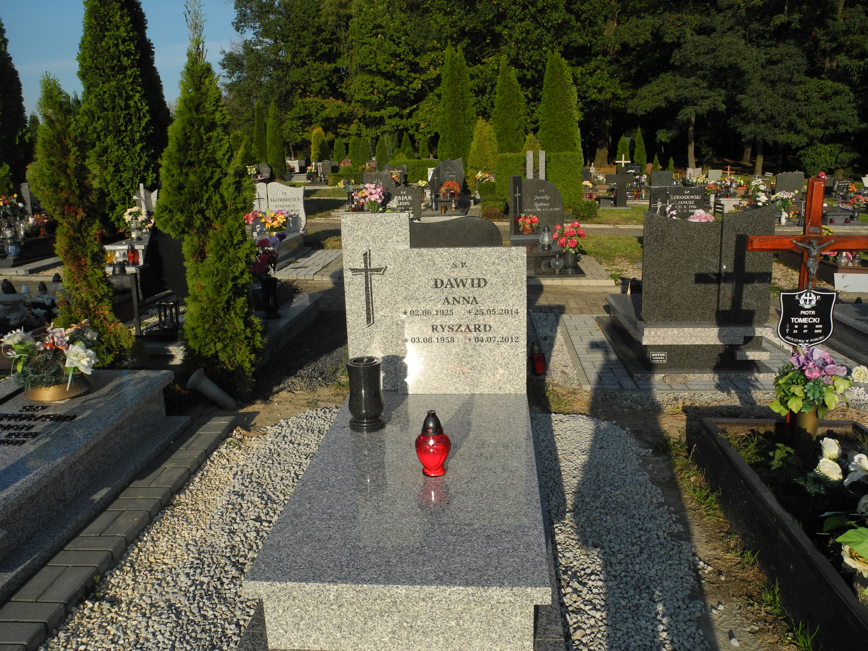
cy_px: 326
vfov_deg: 46.8
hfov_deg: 60.0
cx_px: 434
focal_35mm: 30
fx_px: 752
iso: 100
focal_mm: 6.4
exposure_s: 1/1000
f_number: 4
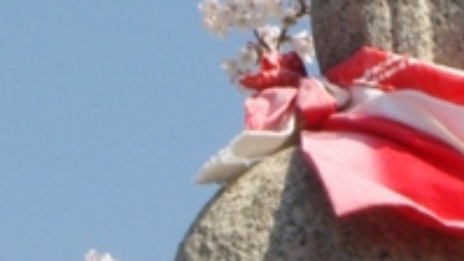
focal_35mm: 549
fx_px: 6755
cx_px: 526
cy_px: 68
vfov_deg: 2.2
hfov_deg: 3.9
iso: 400
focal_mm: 68
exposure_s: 1/90
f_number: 32
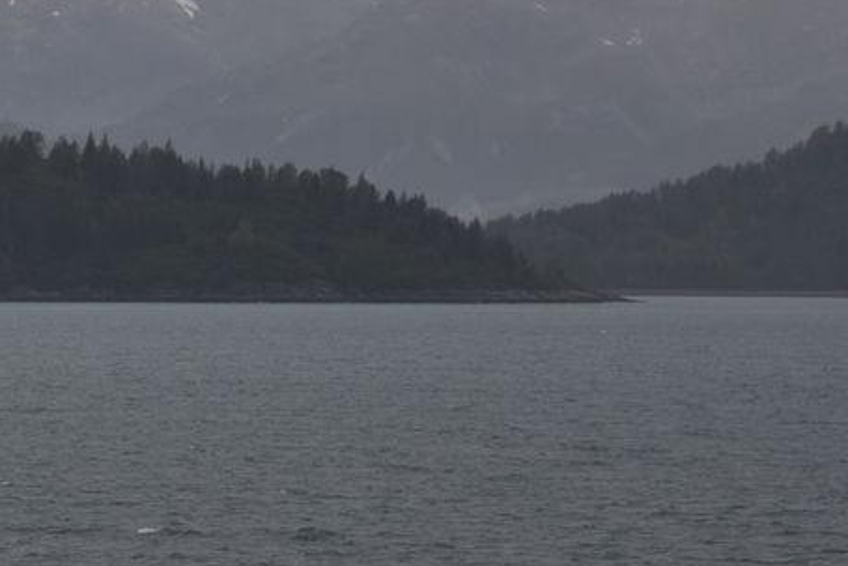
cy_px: 37
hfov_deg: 8.8
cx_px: -64
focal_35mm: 231
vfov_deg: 5.9
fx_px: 5443
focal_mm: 82
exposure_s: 1/200
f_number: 5
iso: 110
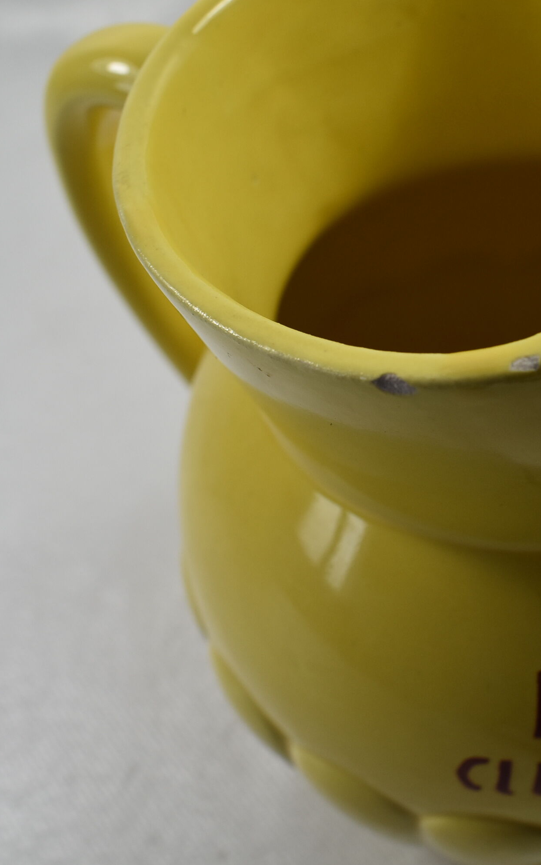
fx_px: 1085
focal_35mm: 46
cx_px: 445
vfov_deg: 43.5
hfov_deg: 27.4
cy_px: 432
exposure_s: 1/250
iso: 400
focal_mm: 20
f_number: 8
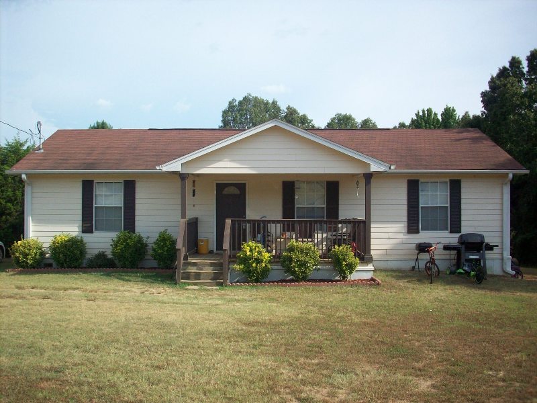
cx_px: 268
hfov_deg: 50.1
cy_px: 202
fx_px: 574
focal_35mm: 37
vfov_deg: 38.7
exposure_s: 1/331
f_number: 5.6
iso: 80
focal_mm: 6.2
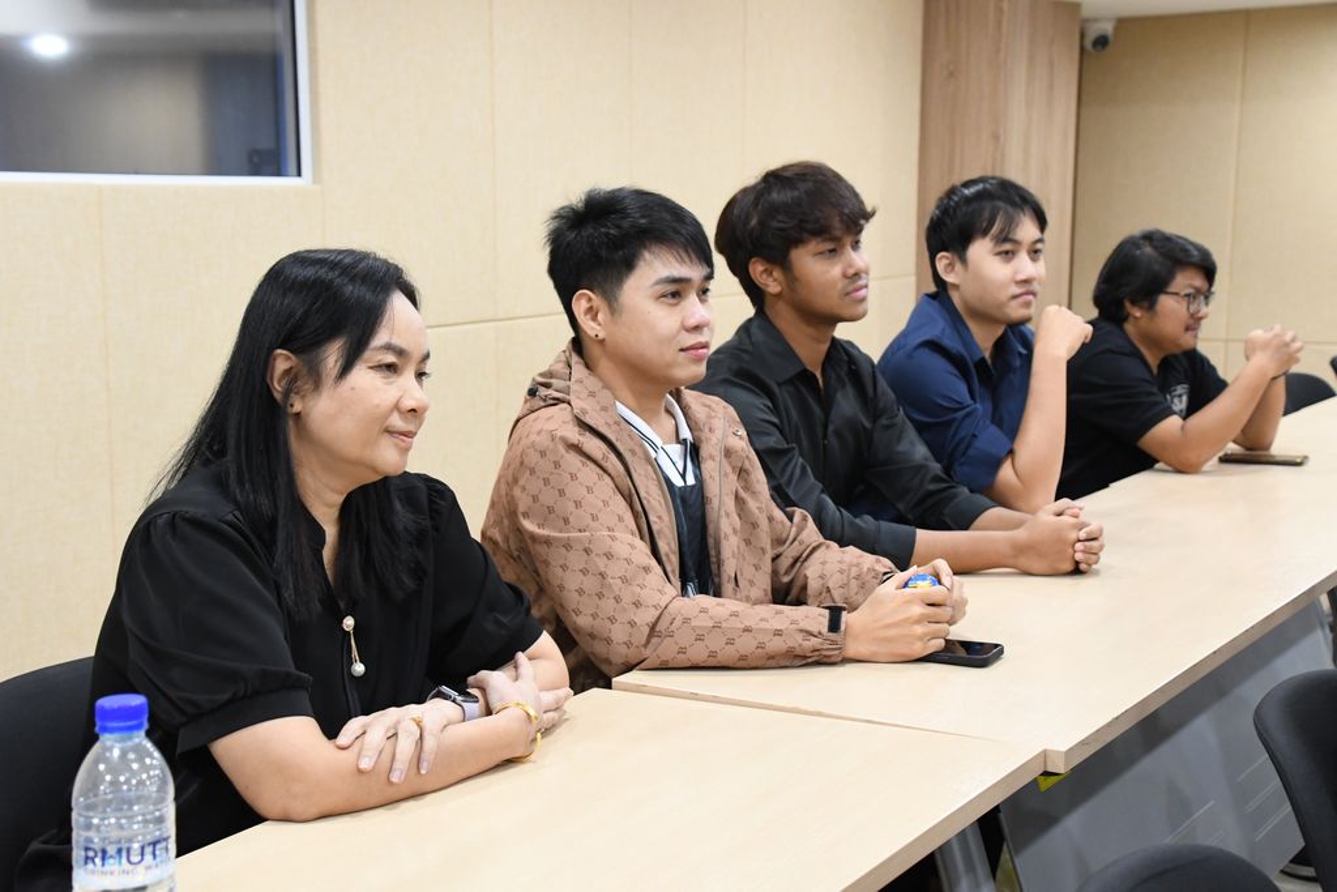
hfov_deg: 35.0
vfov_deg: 23.8
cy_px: 446
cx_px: 668
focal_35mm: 57
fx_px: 2117
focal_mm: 38
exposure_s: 1/125
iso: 3200
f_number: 5.6
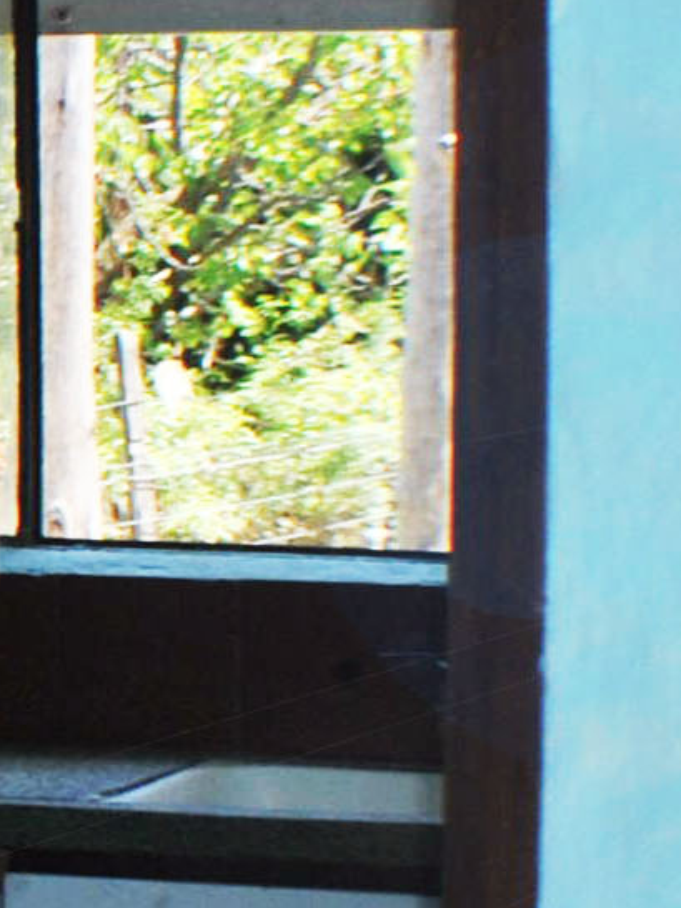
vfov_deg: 9.2
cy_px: 685
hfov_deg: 6.6
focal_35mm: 215
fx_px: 5648
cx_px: -759
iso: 100
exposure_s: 1/200
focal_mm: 21
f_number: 5
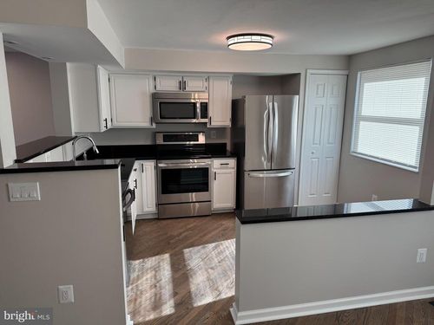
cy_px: 162
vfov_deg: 56.8
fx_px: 301
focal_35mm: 24
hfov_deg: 71.6
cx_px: 217
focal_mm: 6.76
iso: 50
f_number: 1.78
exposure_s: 1/120
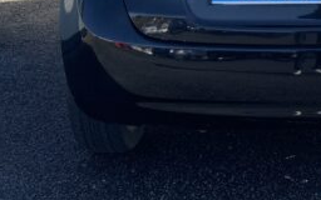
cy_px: 18
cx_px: 296
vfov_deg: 13.5
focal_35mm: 96
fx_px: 840
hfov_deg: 21.1
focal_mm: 3
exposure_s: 1/519
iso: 16
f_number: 1.8
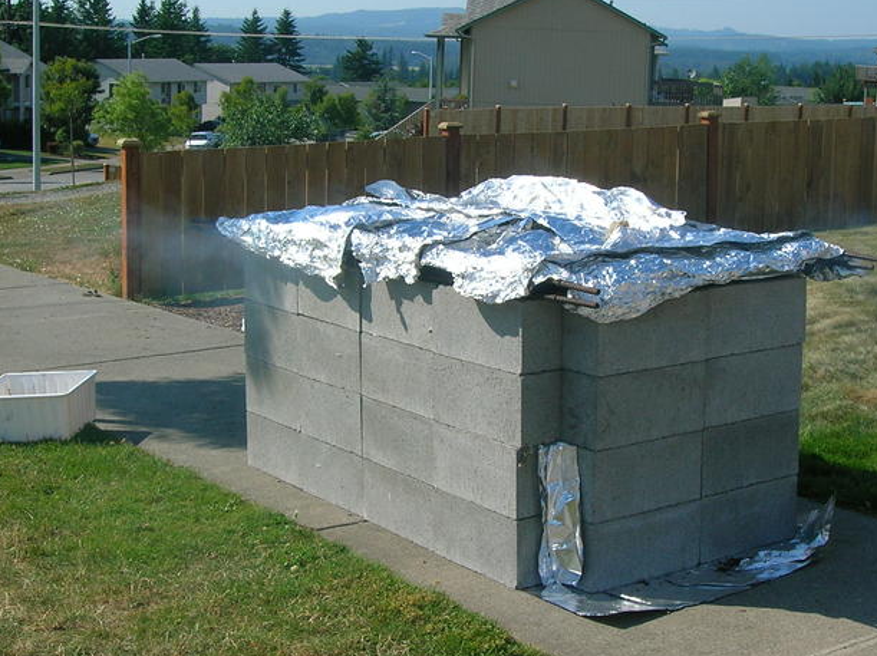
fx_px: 1417
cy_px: 341
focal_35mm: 56
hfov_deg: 34.3
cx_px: 497
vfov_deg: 26.1
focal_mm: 6.4
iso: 50
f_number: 5
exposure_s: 1/458
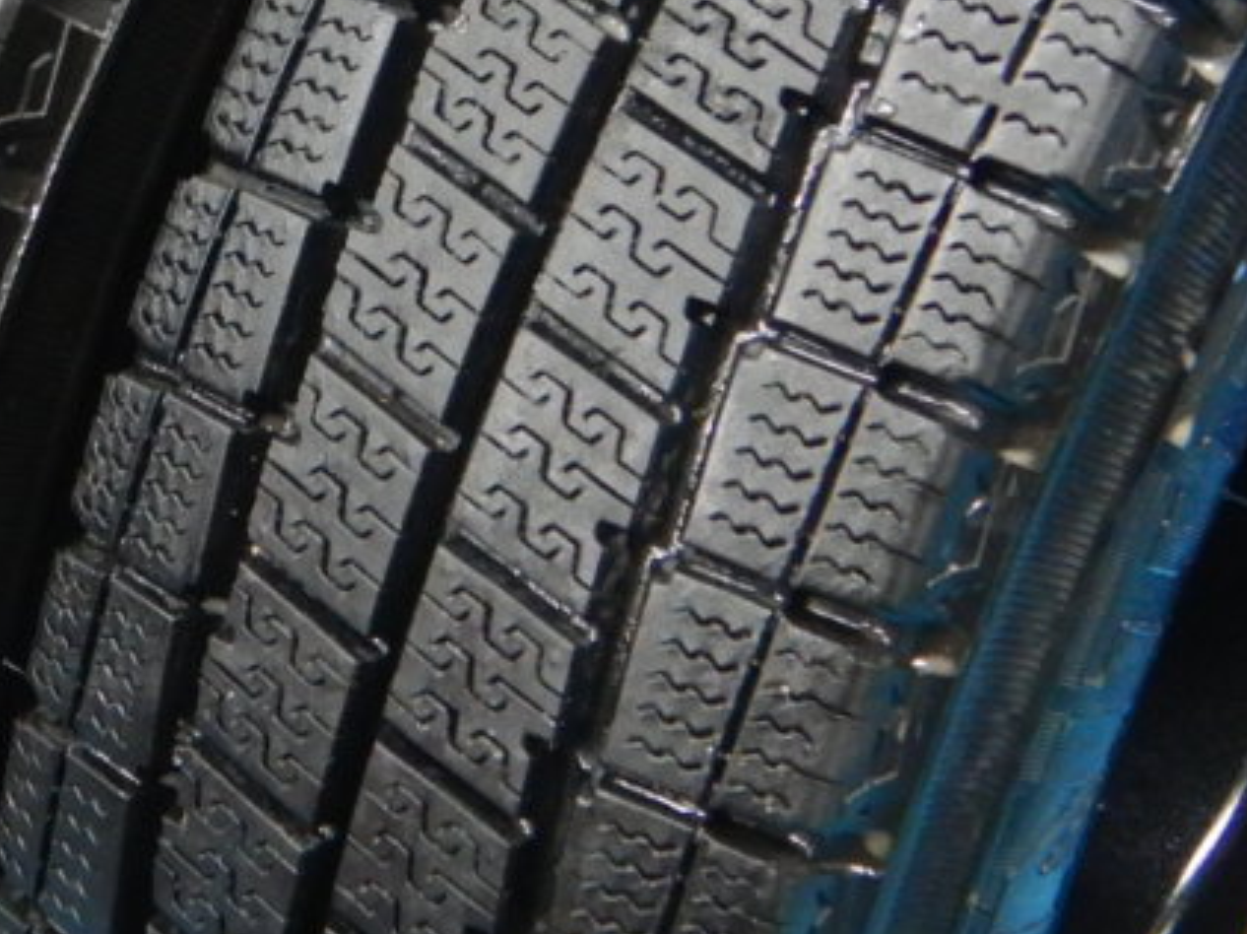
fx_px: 3276
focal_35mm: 91
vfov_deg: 16.2
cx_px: 142
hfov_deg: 21.1
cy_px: 284
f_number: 2.8
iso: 400
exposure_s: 1/13
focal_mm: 4.3
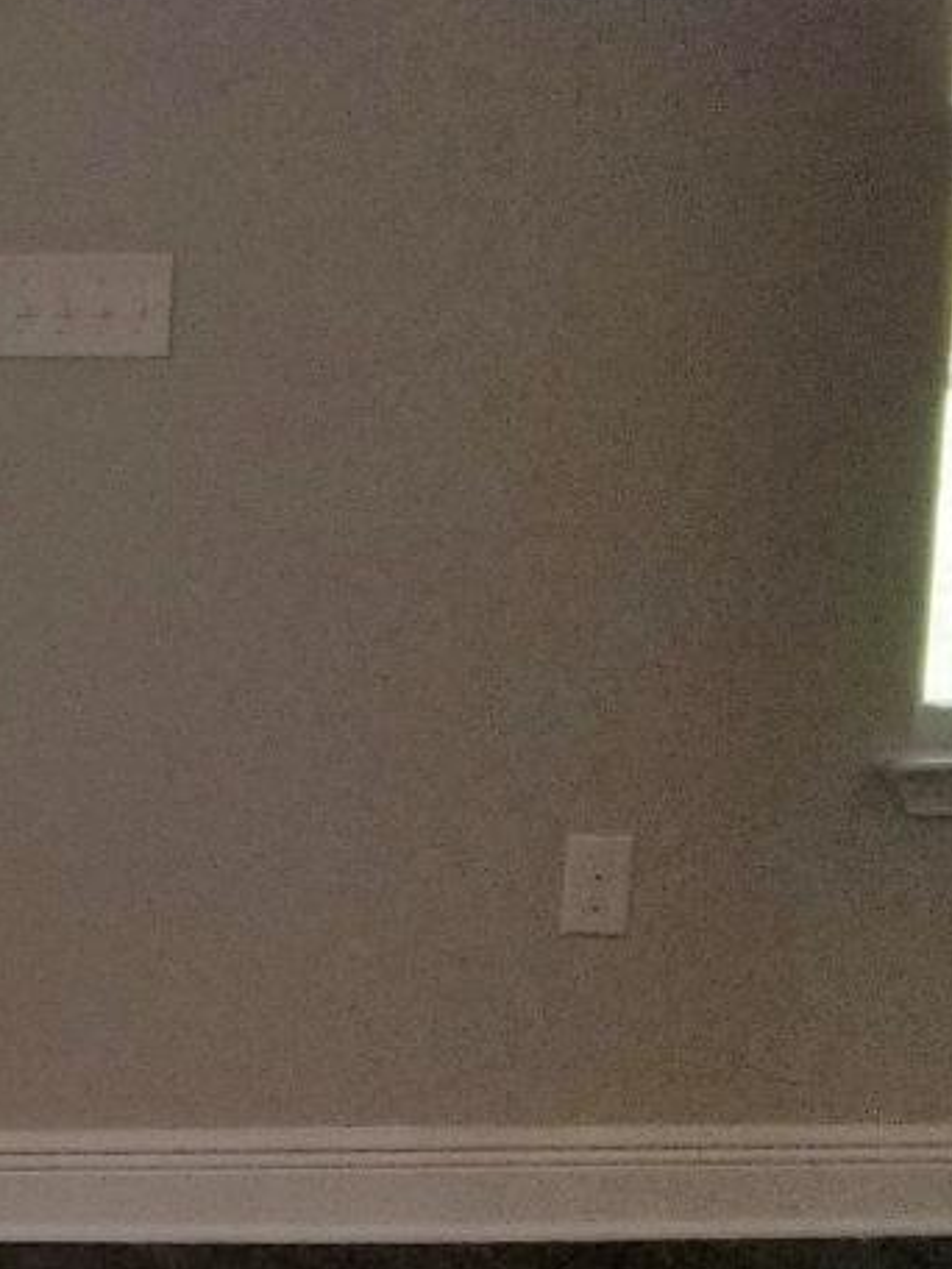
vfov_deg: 17.3
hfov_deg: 11.8
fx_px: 4180
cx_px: -880
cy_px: 690
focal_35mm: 114
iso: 50
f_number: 1.7
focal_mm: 4.3
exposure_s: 1/134
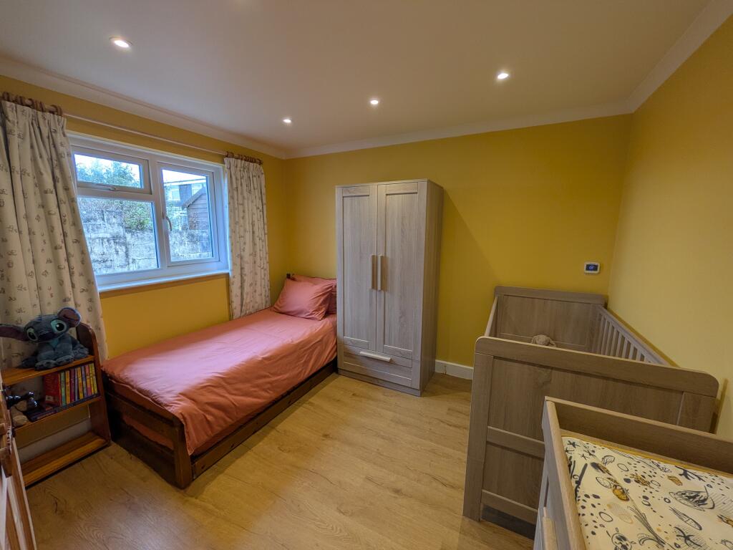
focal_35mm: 14
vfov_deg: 85.7
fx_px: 296
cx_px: 366
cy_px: 275
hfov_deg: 102.1
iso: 83
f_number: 2.2
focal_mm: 1.83
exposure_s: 1/120
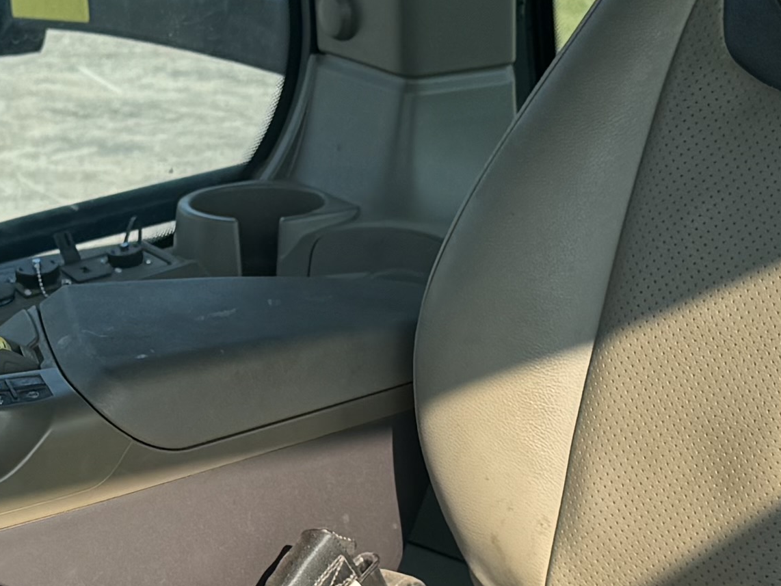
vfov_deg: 12.2
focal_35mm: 120
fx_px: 2708
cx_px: 128
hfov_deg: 16.3
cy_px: 560
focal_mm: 6.76
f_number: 1.78
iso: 80
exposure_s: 1/1767
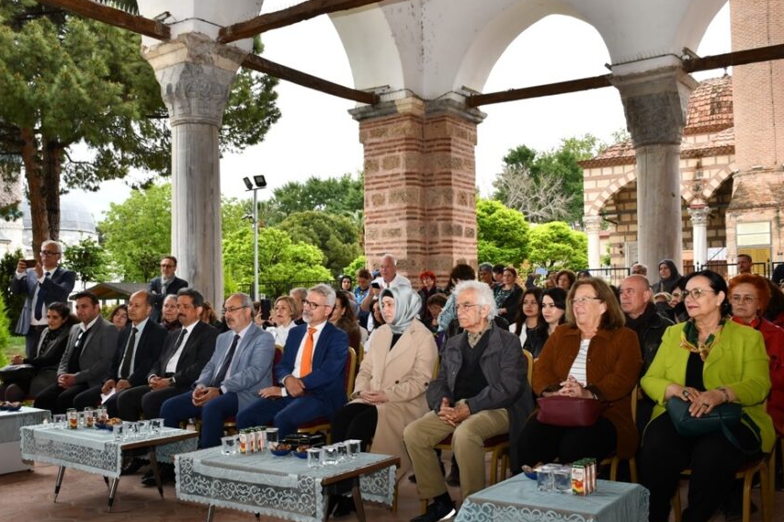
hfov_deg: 53.1
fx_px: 784
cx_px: 386
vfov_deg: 36.8
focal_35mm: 36
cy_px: 294
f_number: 6.3
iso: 100
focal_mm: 20
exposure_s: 1/160
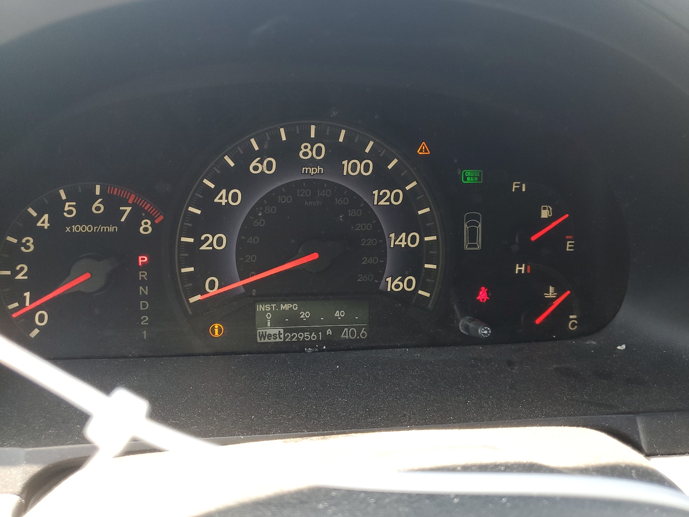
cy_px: 258
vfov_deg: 53.1
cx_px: 344
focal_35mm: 26
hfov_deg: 67.3
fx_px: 518
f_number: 1.5
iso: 72
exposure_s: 1/120
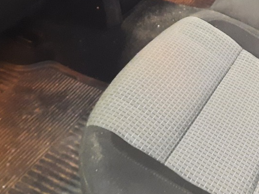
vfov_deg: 20.6
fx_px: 501
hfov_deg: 27.5
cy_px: -36
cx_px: 252
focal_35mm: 67
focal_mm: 4.6
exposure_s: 1/20
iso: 800
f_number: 2
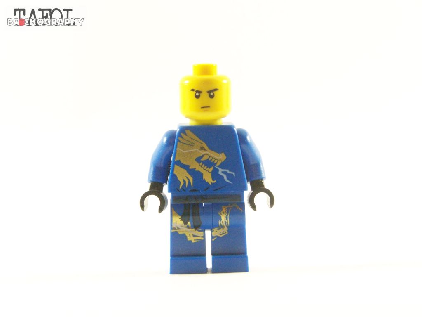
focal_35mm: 82
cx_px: 211
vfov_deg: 18.0
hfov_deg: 23.8
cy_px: 158
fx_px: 1000
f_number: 4
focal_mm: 13.7
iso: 400
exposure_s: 1/60
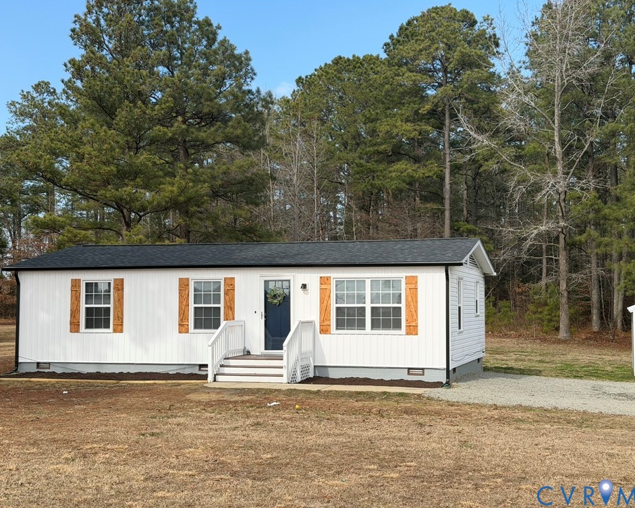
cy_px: 255
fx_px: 959
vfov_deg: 29.7
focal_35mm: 51
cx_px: 329
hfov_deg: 36.6
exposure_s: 1/2577
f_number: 1.78
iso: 64
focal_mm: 6.76
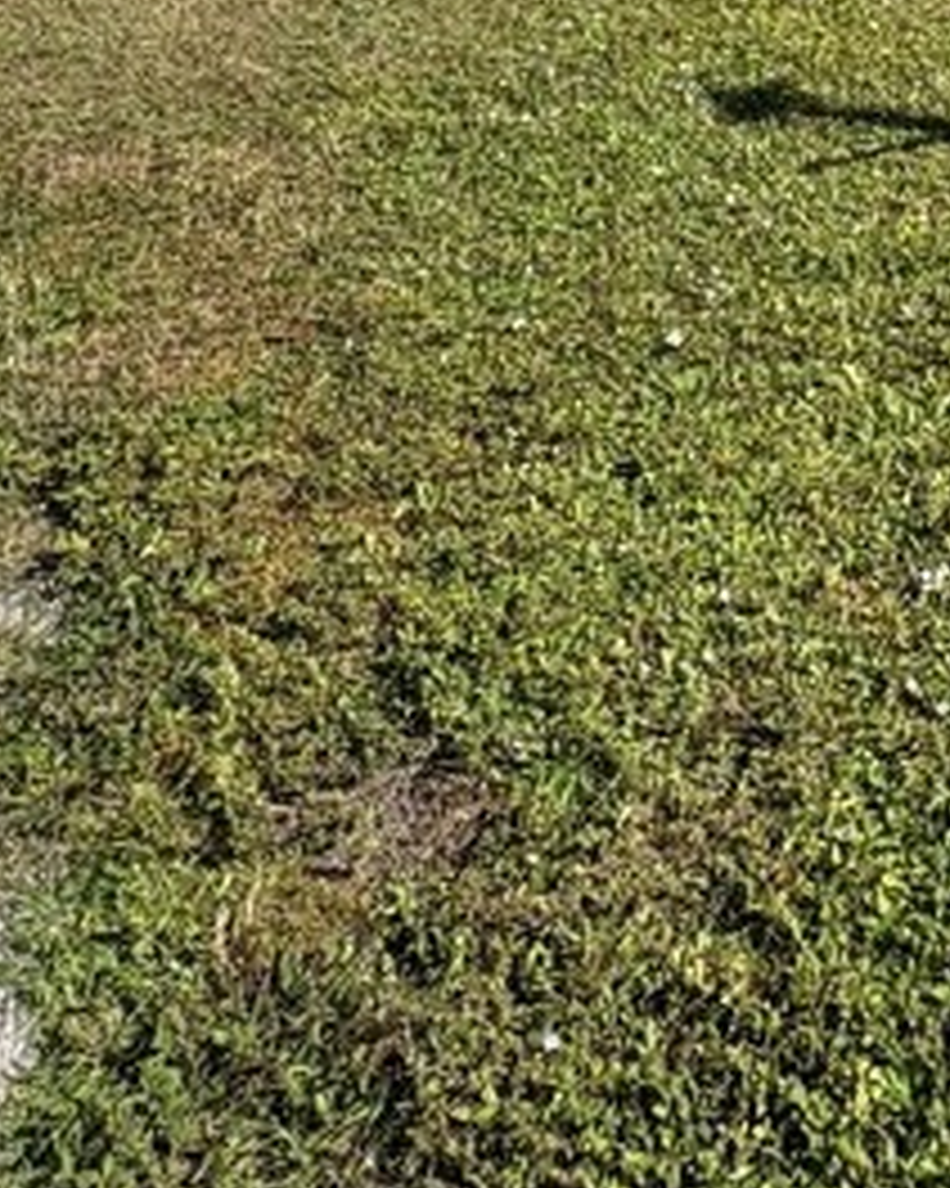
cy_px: -414
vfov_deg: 28.2
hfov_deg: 25.9
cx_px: 1108
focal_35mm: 53
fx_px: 1864
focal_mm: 2.22
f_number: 2.2
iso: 50
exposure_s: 1/1709
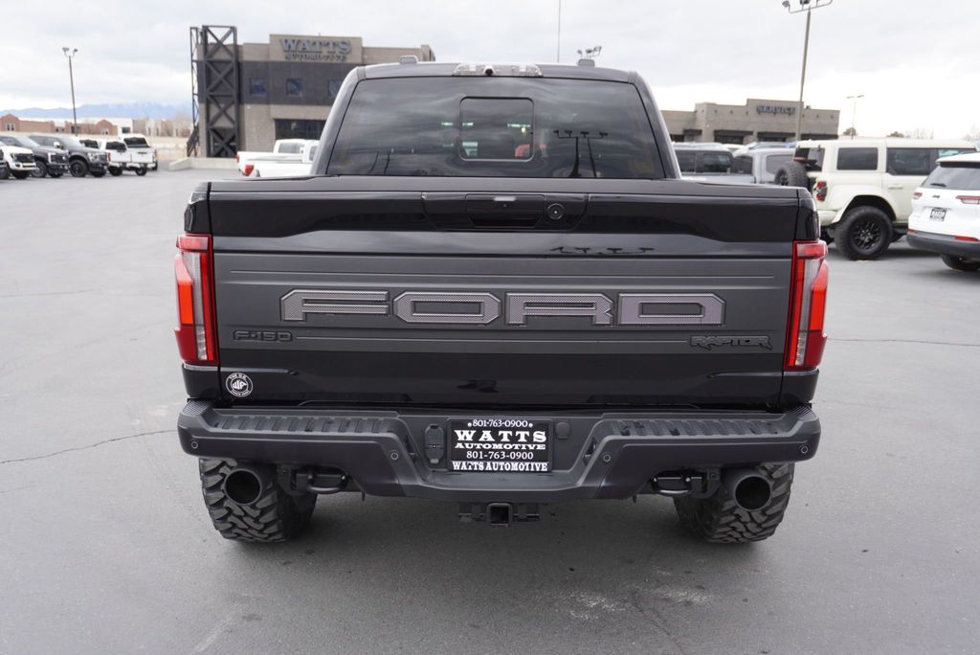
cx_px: 490
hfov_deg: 61.9
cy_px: 328
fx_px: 817
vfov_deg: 43.7
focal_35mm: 30
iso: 125
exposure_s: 1/60
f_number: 4
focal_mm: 20
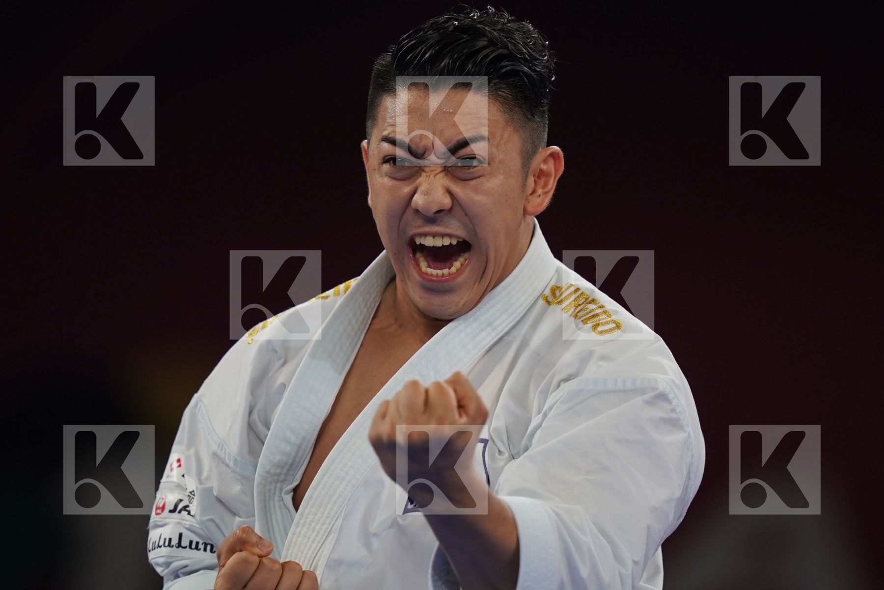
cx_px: 442
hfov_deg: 3.4
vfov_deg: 2.3
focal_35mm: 600
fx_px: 14732
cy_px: 295
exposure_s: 1/500
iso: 640
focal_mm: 400
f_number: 2.8
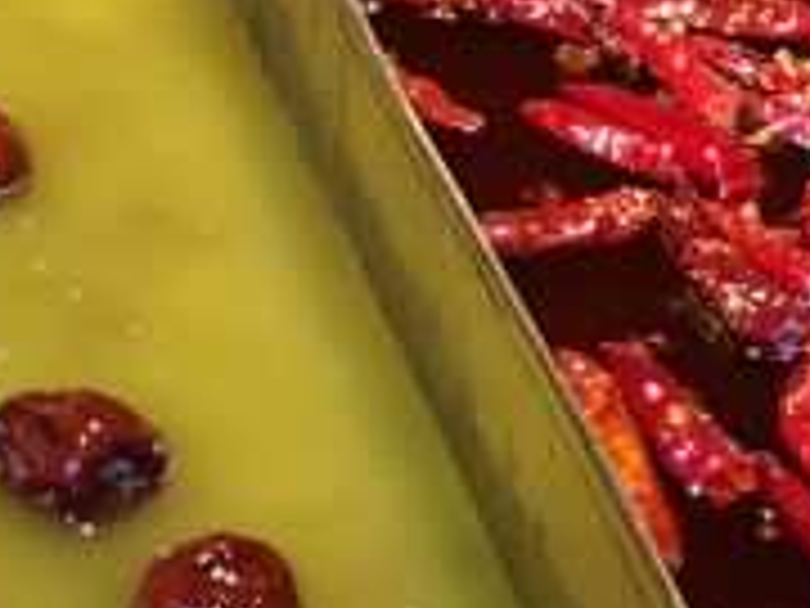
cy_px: 444
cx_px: 360
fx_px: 2644
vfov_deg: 13.1
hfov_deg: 17.4
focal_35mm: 113
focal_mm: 4.15
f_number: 2.2
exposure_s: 1/17
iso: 125
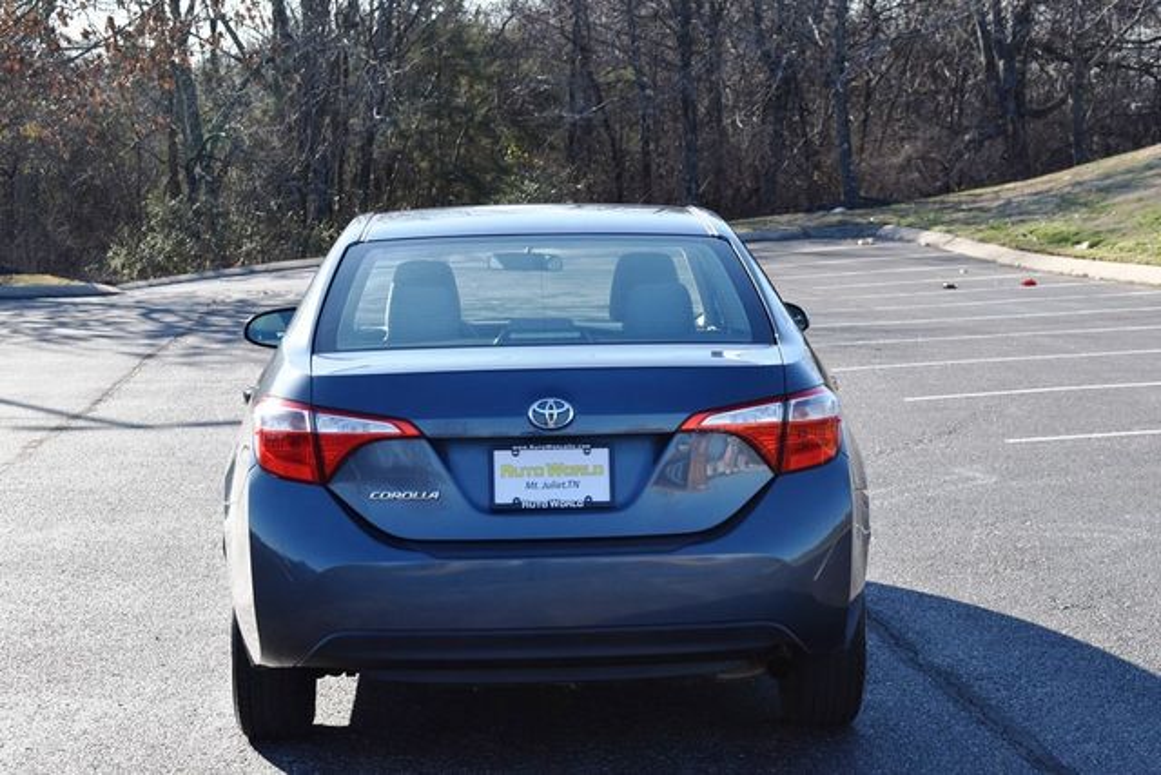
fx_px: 2661
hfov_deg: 24.6
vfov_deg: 16.6
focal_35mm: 82
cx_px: 580
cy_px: 388
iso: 160
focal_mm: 55
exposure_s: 1/250
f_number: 8
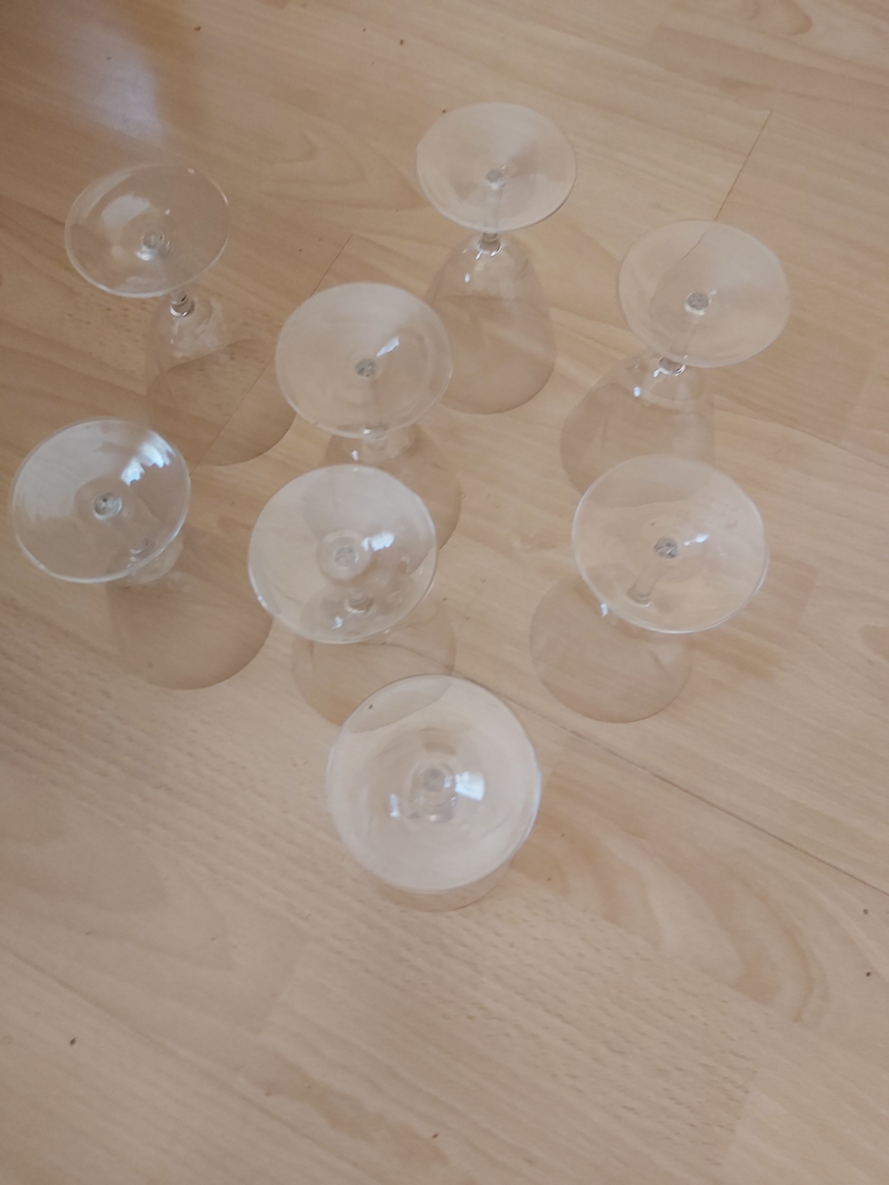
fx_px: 890
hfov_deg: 53.1
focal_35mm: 26
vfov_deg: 67.3
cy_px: 592
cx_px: 444
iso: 250
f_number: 1.7
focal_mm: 3.92
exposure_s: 1/50
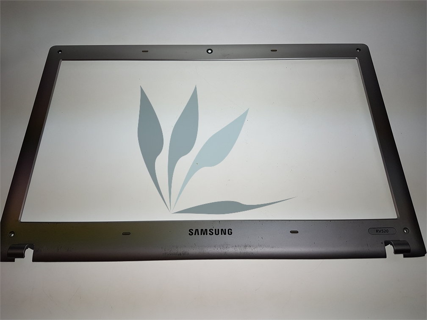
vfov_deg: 53.1
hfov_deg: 67.3
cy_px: 160
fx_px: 321
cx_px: 214
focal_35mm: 26
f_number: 1.7
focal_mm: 4.2
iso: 40
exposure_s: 1/566
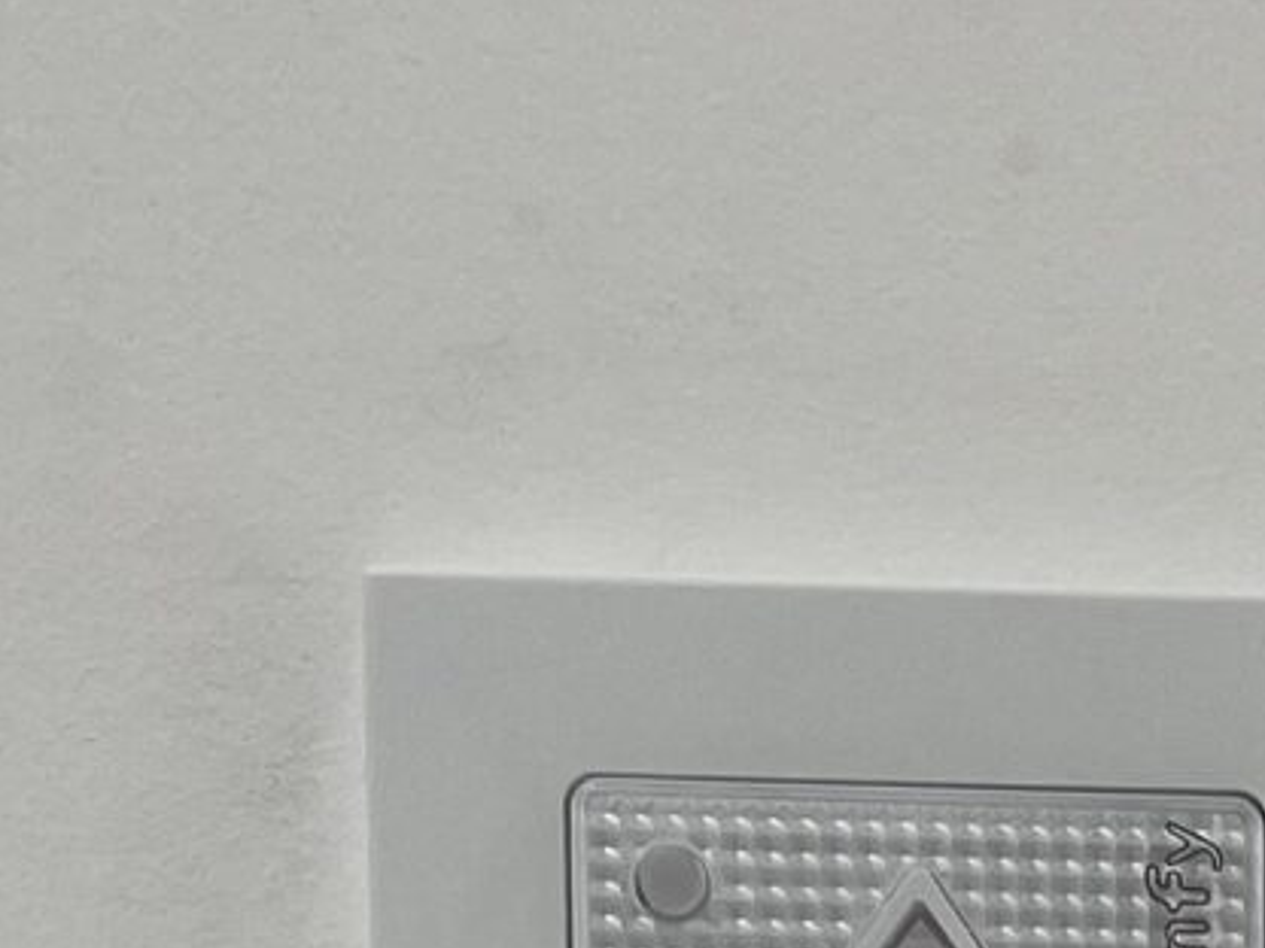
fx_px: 5847
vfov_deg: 8.1
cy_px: 2662
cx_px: 1724
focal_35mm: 160
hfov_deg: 11.9
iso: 32
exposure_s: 1/121
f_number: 1.6
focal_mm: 4.2
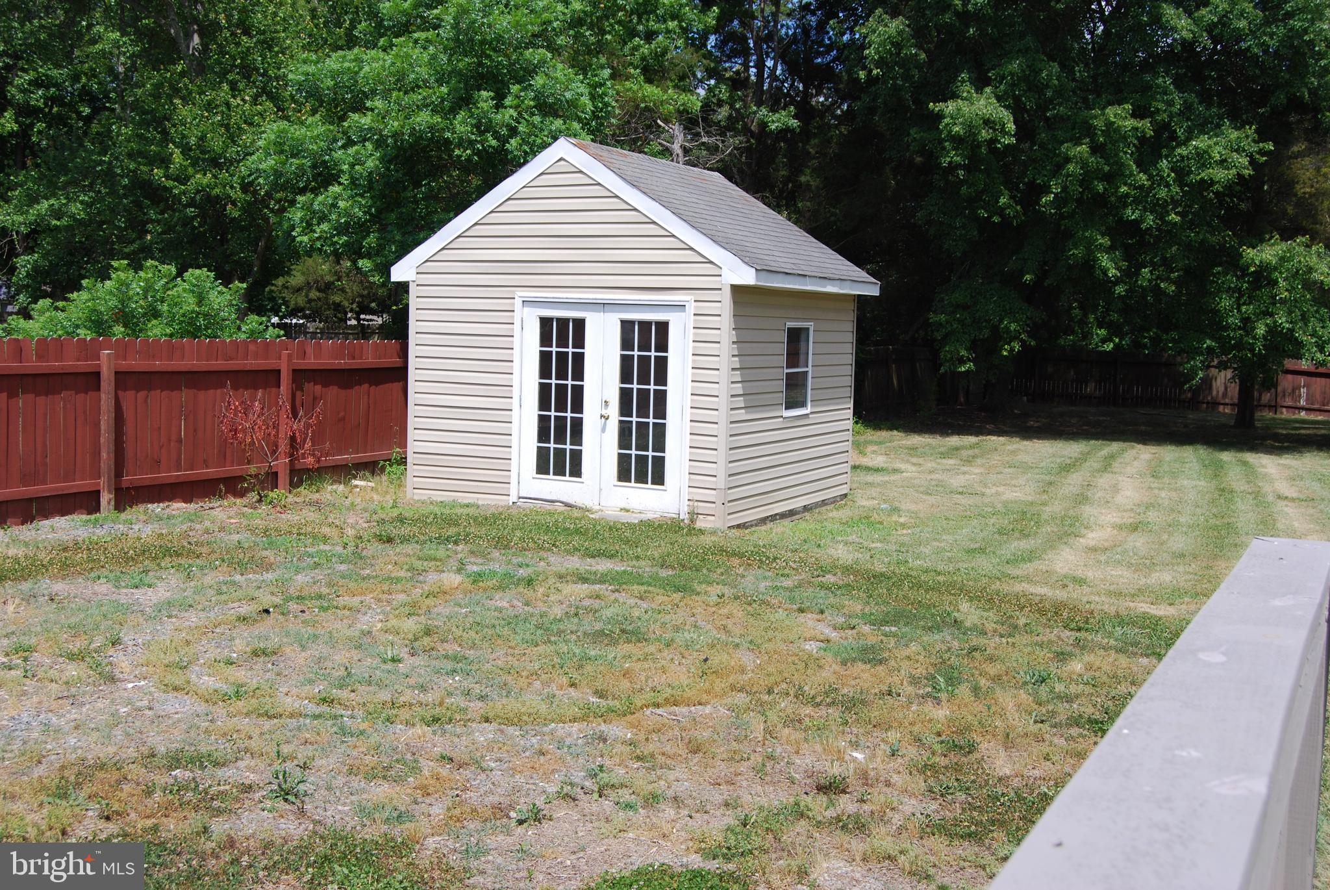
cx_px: 665
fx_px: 1442
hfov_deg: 49.5
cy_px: 445
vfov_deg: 34.3
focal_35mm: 39
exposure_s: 1/250
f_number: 8
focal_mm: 26
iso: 100
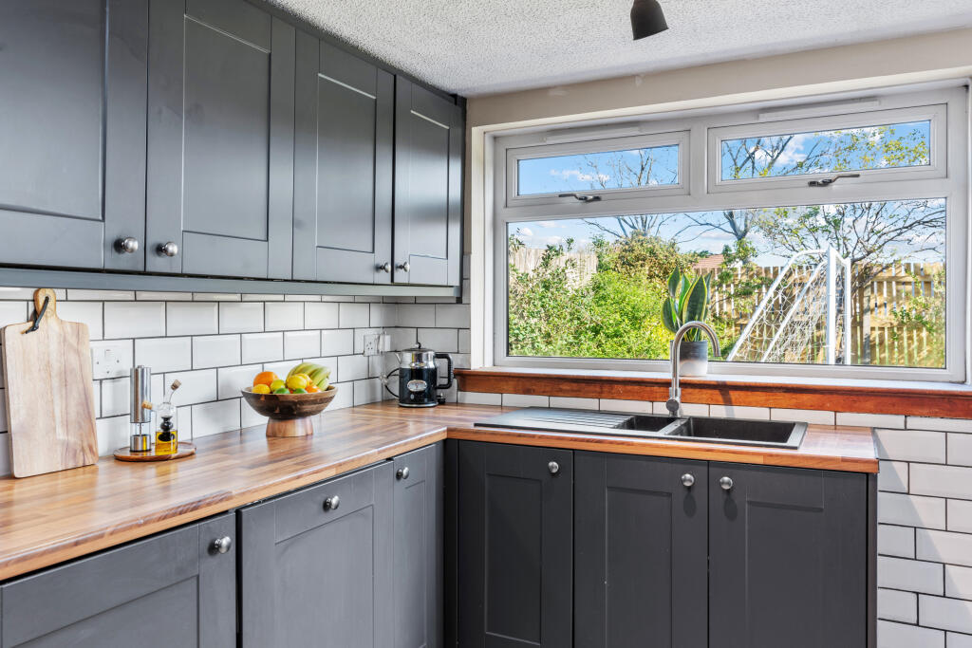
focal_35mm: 28
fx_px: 756
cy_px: 324
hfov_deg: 65.5
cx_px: 486
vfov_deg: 46.4
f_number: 8
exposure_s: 1/4
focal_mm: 28
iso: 250
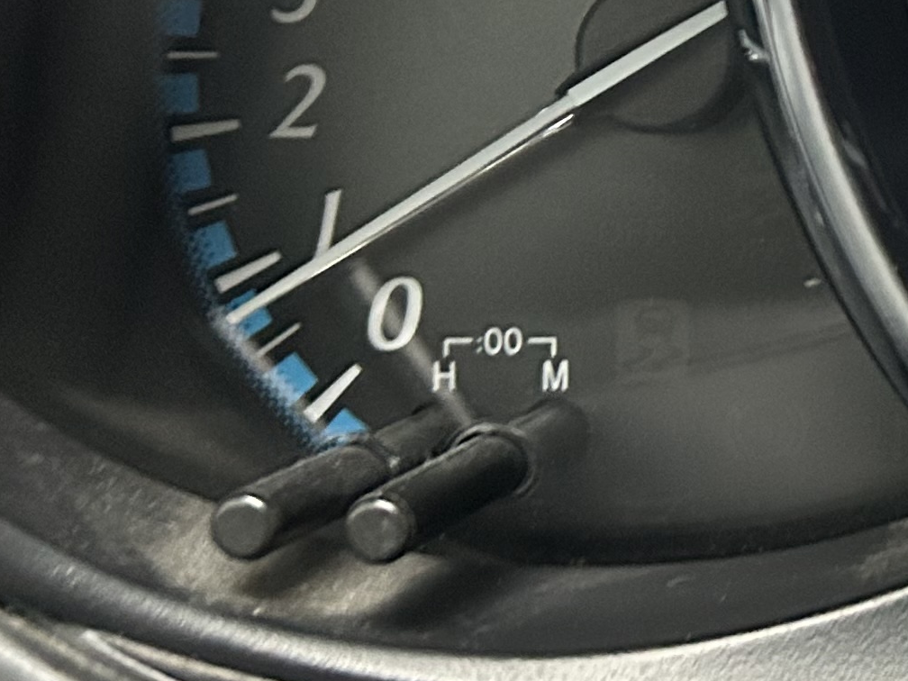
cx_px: 1421
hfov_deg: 16.9
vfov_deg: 13.8
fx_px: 2728
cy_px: -141
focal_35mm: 104
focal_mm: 5.7
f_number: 1.5
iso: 640
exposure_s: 1/36
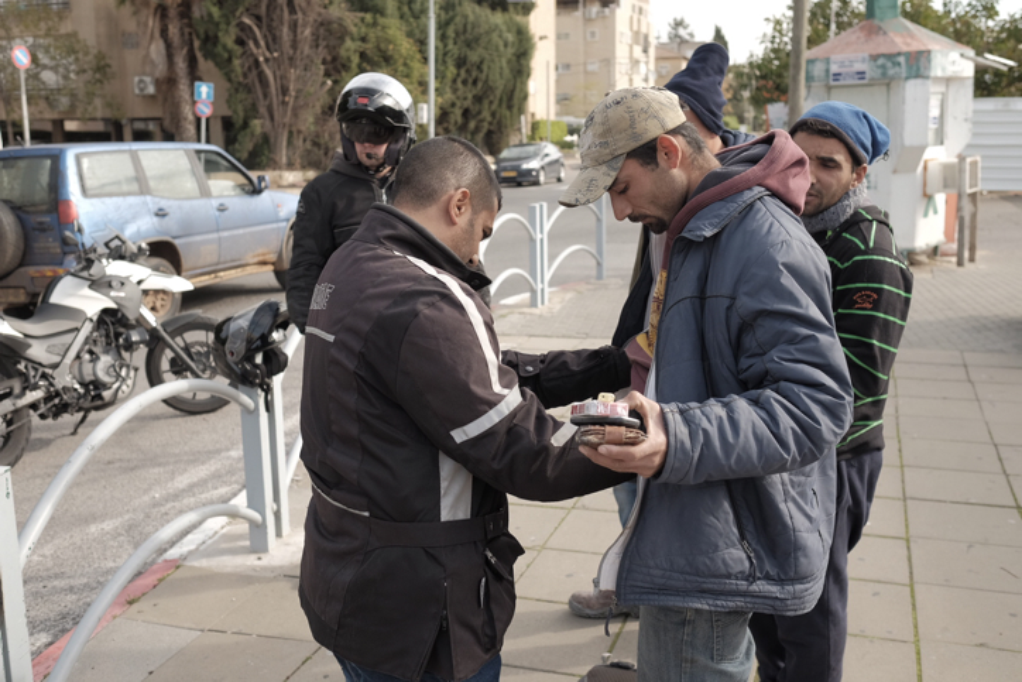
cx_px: 511
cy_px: 341
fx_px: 994
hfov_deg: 54.4
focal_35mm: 35
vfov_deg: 37.9
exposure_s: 1/500
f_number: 3.6
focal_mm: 23
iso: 200
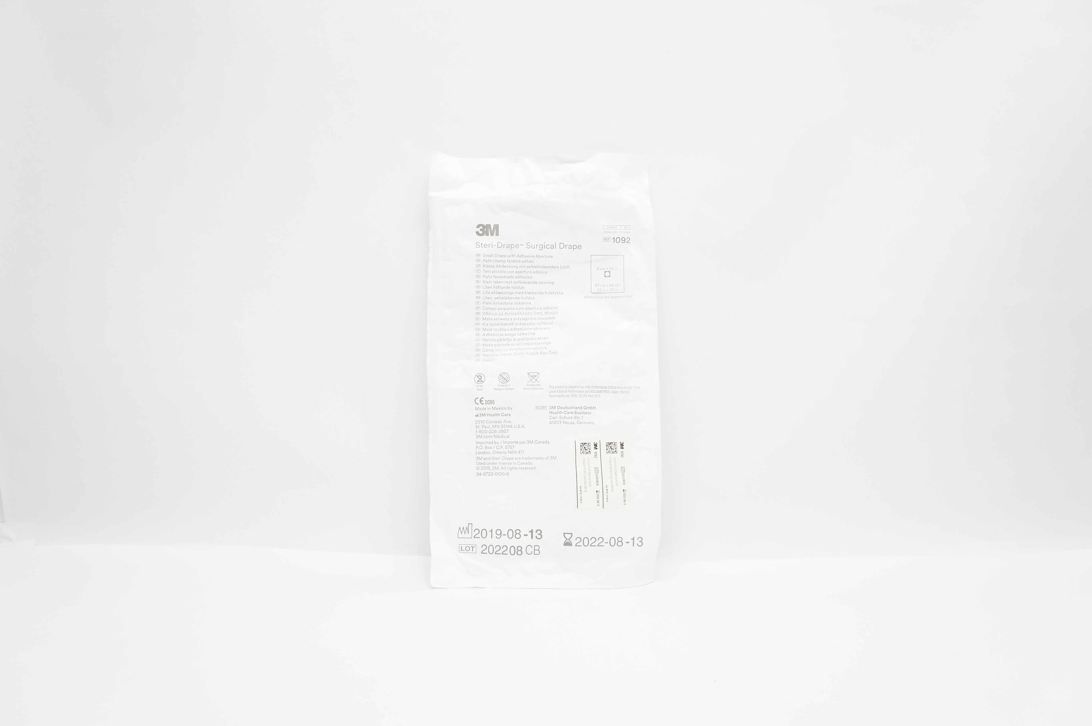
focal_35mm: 27
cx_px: 546
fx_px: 818
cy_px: 363
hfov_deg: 67.4
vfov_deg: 47.8
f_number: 6.3
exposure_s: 1/60
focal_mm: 18
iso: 800
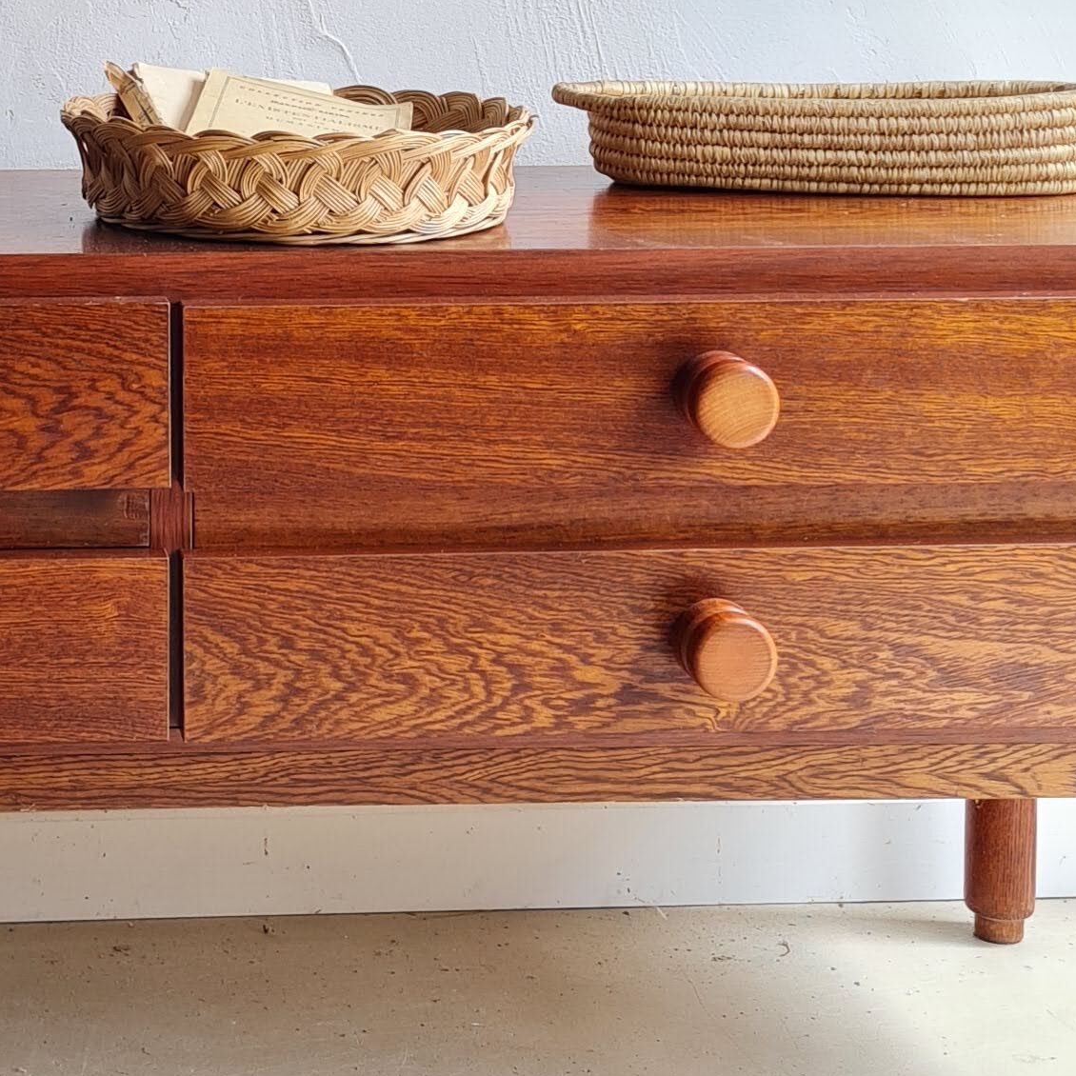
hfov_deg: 20.4
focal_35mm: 82
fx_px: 2884
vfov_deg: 20.5
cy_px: 13
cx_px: -24
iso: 50
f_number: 1.8
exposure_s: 1/111
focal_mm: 5.4
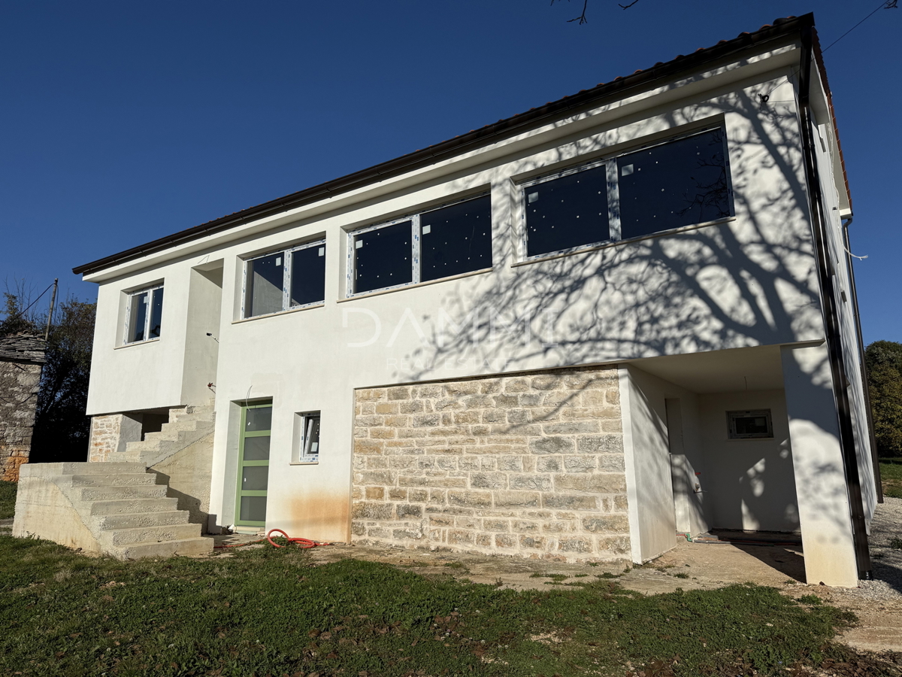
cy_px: 338
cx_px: 451
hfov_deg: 71.6
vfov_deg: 56.8
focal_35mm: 24
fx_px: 625
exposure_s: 1/10309
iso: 80
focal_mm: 6.76
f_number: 1.78
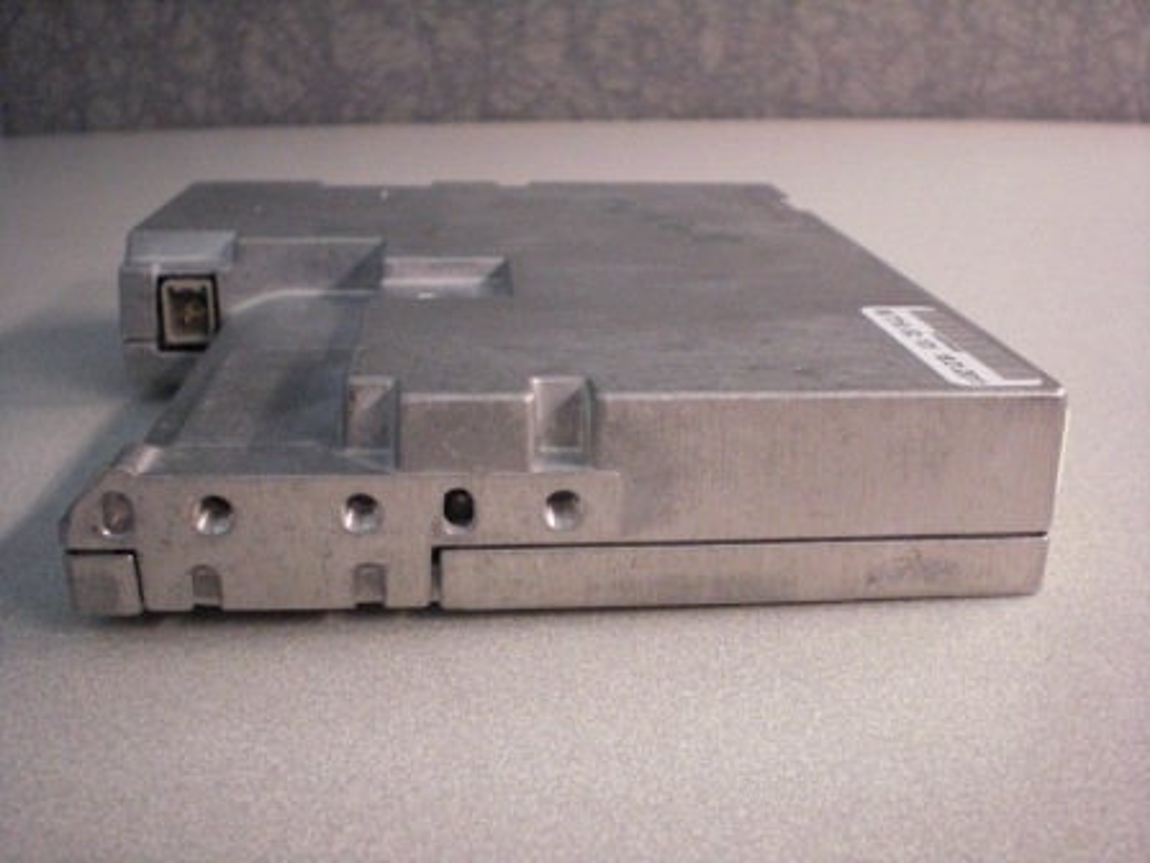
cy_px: 432
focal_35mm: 38
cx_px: 575
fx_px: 1262
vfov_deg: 37.7
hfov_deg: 49.0
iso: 800
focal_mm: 6.3
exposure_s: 1/50
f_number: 3.1
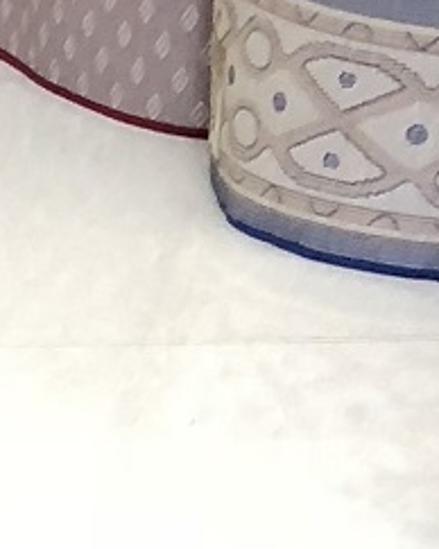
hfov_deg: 6.3
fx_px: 3659
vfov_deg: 7.0
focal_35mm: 225
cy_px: 2056
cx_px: -923
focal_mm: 4
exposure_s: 1/17
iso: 40
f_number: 1.8
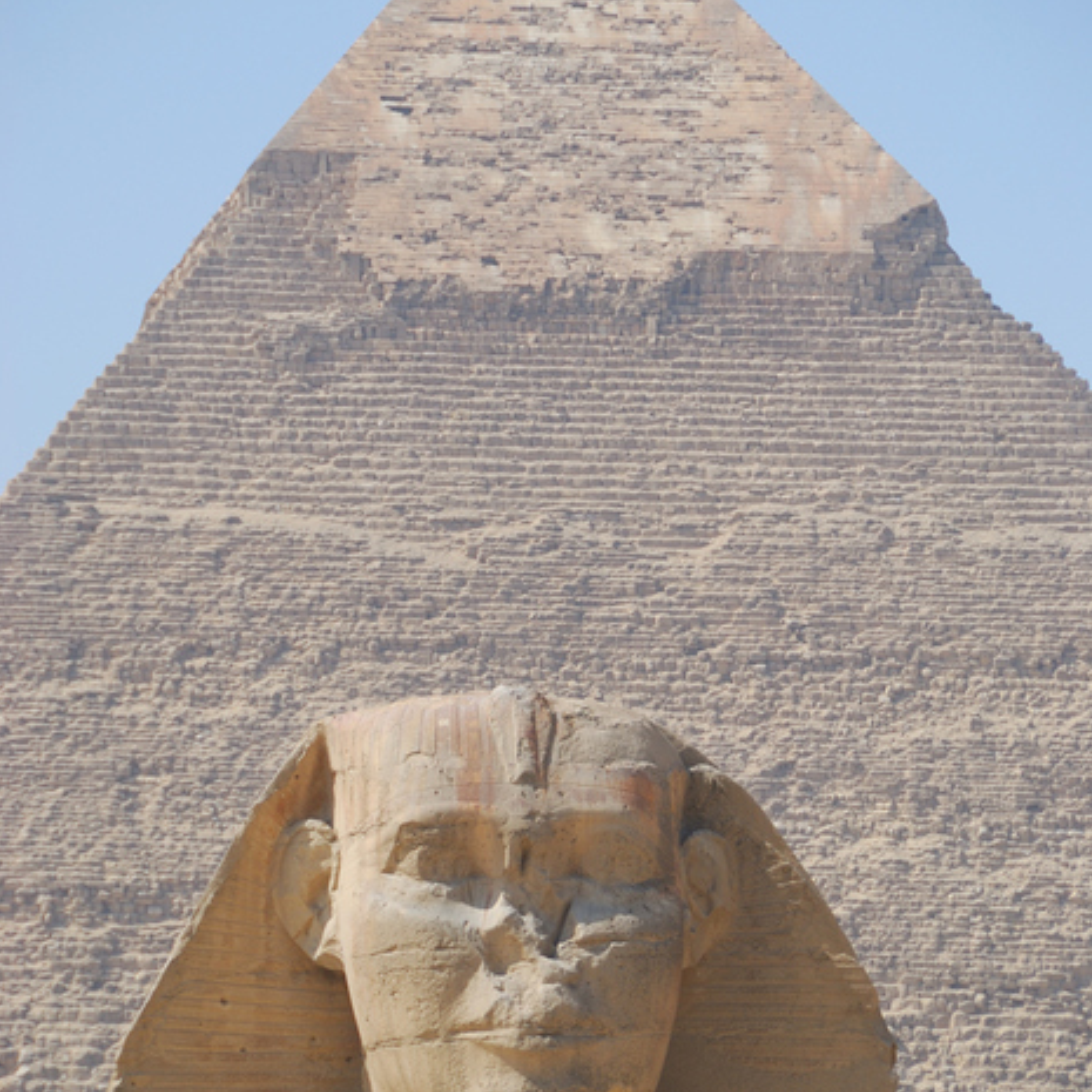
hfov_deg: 6.1
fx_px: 10279
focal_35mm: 288
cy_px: 535
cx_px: 545
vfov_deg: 6.1
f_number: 5.6
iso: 100
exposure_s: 1/400
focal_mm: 150
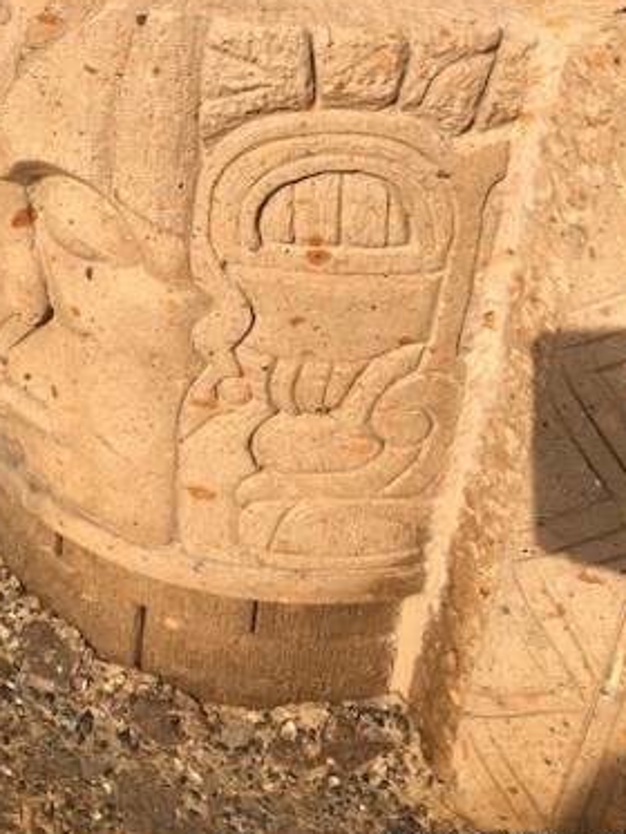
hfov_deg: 31.6
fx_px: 1084
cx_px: 154
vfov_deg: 40.9
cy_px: 212
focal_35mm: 45
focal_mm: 3.99
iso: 20
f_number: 1.8
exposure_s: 1/1600
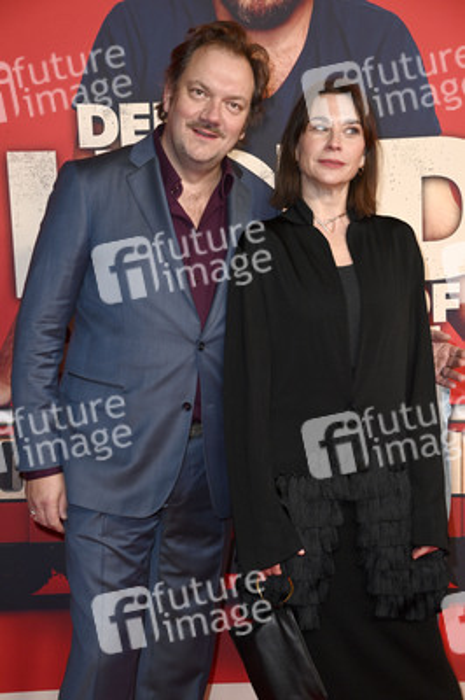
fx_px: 1320
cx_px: 232
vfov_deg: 29.7
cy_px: 350
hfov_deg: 20.0
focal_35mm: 68
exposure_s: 1/250
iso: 800
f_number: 5.6
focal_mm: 68
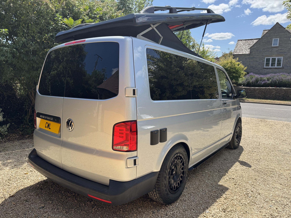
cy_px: 109
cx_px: 146
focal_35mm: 24
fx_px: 202
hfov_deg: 71.6
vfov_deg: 56.8
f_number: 1.78
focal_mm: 6.76
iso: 80
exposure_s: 1/2959
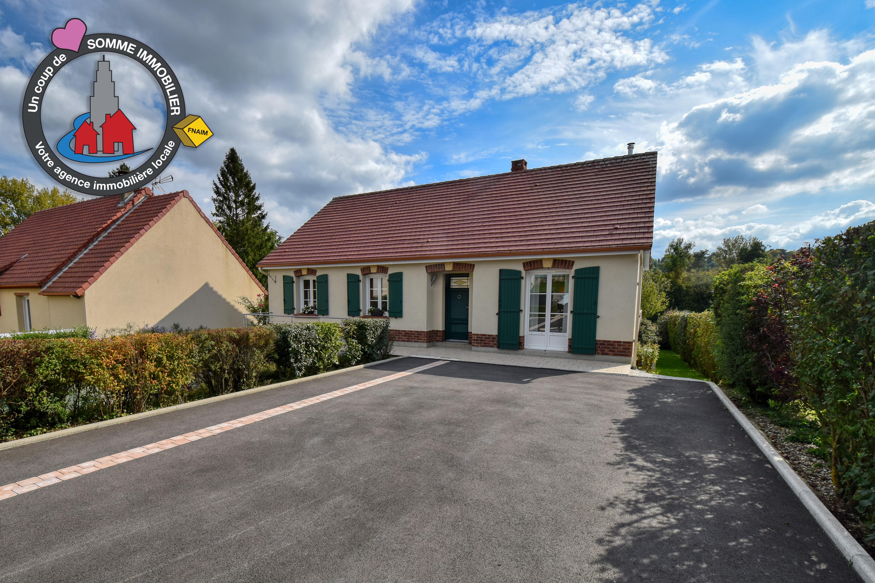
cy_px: 292
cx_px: 438
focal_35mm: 15
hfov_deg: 100.4
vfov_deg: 77.3
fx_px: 365
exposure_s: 1/400
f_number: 10
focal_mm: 10
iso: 200
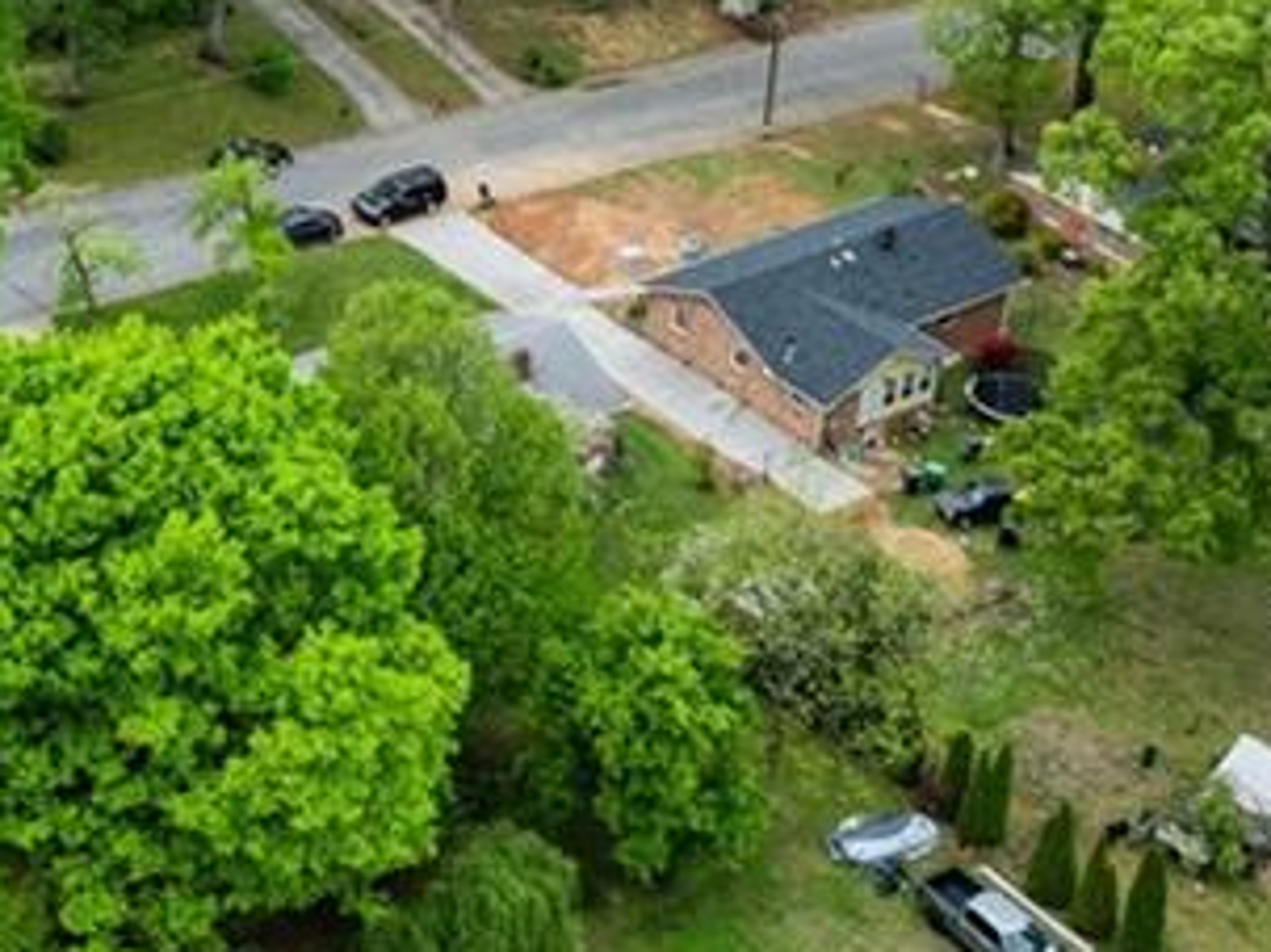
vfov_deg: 17.6
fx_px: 2973
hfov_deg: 23.0
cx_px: -42
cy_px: -80
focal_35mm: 81
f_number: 2.8
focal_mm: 12.29
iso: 200
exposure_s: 1/1600
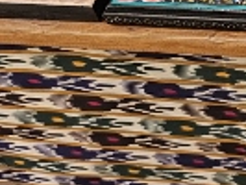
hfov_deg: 17.6
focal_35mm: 91
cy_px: -170
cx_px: 437
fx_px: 647
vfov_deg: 14.0
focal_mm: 5.4
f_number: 1.8
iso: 250
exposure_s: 1/190
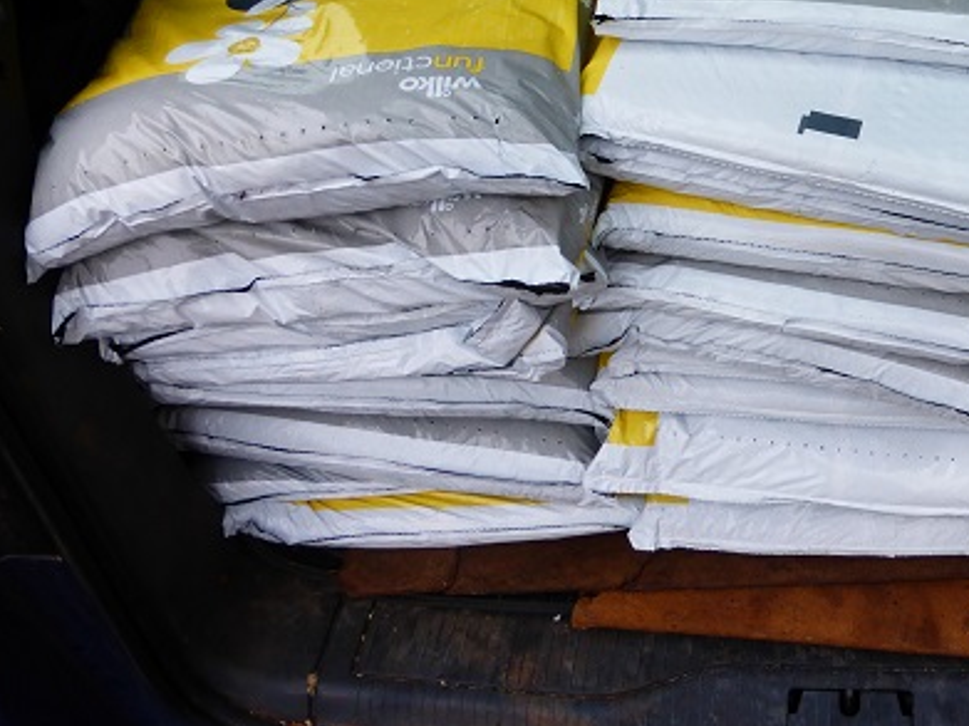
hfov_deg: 41.1
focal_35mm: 43
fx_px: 1203
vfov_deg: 32.4
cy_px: 115
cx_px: 838
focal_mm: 4.3
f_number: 3.3
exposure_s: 1/80
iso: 100
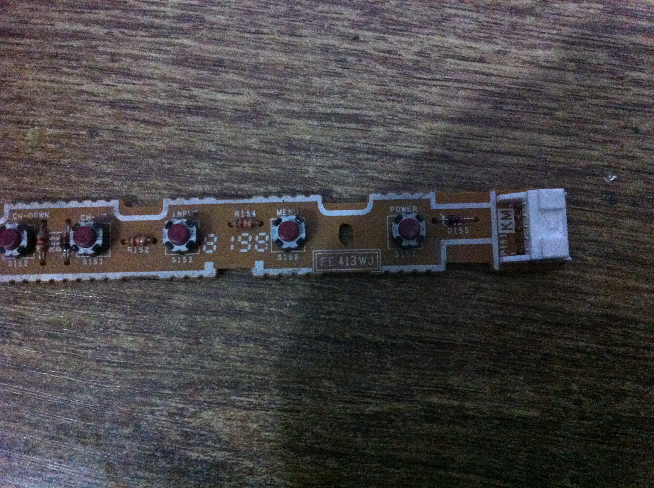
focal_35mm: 35
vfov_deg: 40.6
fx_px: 660
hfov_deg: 52.7
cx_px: 327
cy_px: 244
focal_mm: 3.85
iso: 1000
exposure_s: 1/15
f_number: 2.8
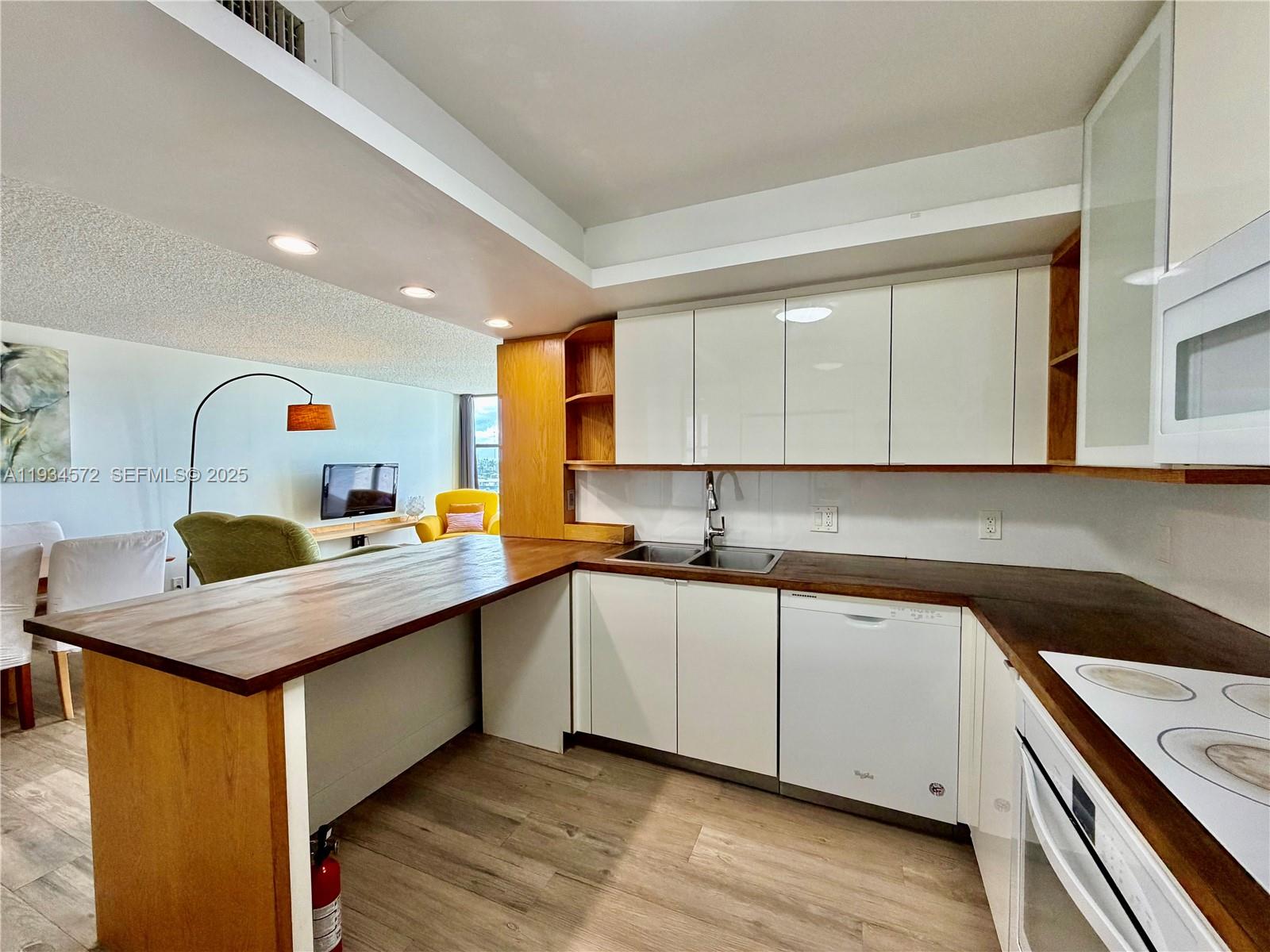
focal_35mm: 14
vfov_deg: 85.7
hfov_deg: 102.1
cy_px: 476
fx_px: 514
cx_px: 635
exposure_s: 1/120
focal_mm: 2.22
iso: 160
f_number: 2.2
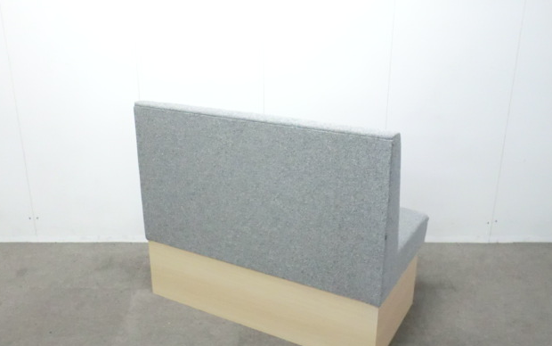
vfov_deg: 36.3
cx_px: 279
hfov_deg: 55.3
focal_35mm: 35
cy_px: 177
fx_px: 527
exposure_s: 1/50
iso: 800
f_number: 3.5
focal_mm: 5.8
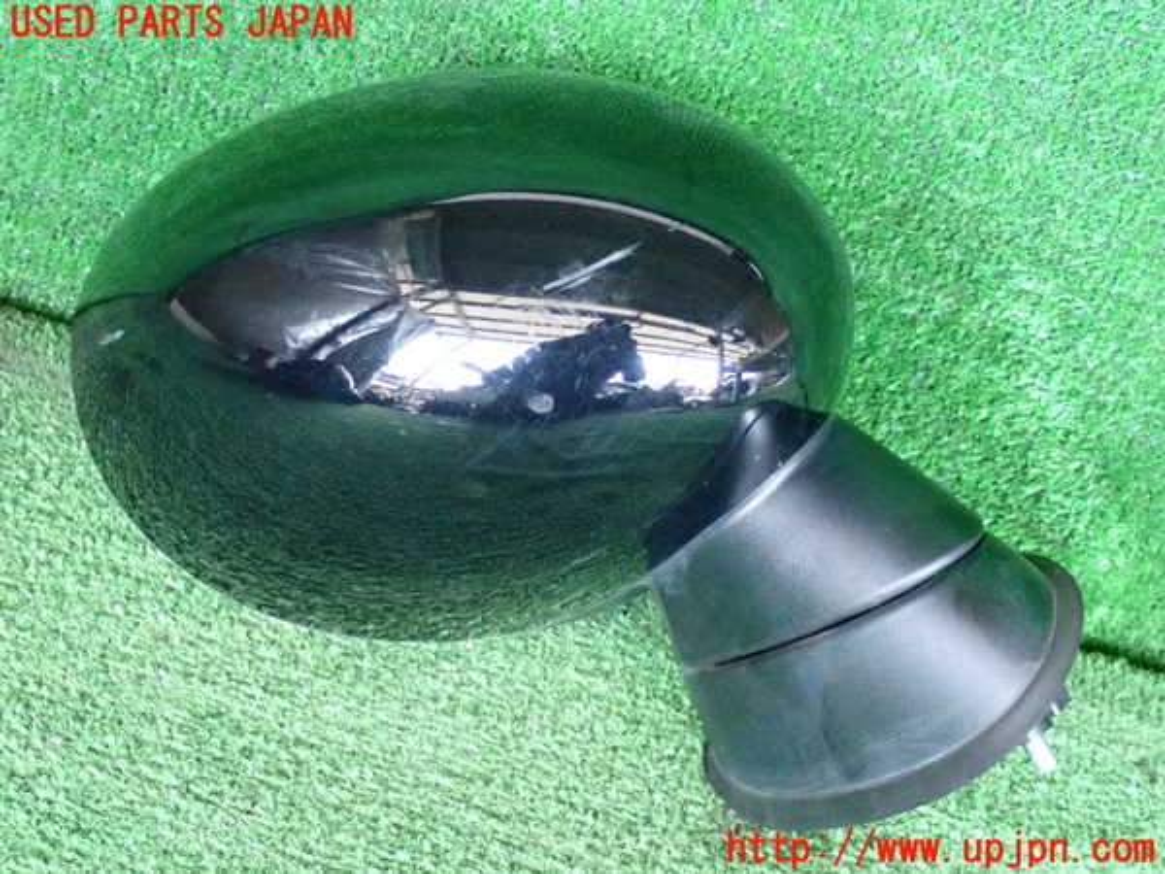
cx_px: 582
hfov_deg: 27.4
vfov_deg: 20.7
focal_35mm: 71
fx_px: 2390
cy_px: 437
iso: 3200
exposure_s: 1/125
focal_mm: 12.73
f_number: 3.9
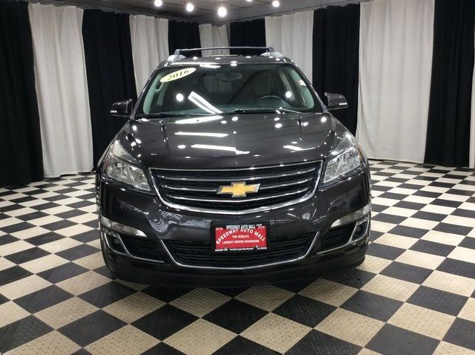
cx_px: 238
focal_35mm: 32
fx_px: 438
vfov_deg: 44.1
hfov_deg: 56.9
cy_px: 178
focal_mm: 3.3
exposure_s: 1/25
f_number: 2.4
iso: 64
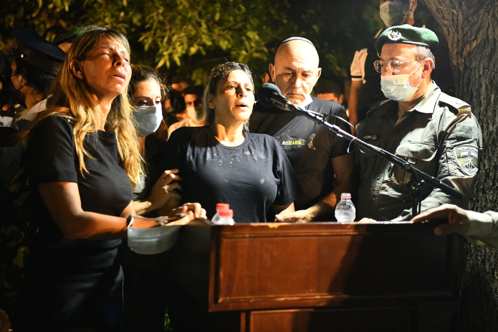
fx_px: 761
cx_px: 249
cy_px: 166
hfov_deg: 36.3
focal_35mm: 55
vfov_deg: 24.6
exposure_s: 1/250
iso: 12800
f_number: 2.8
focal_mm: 55
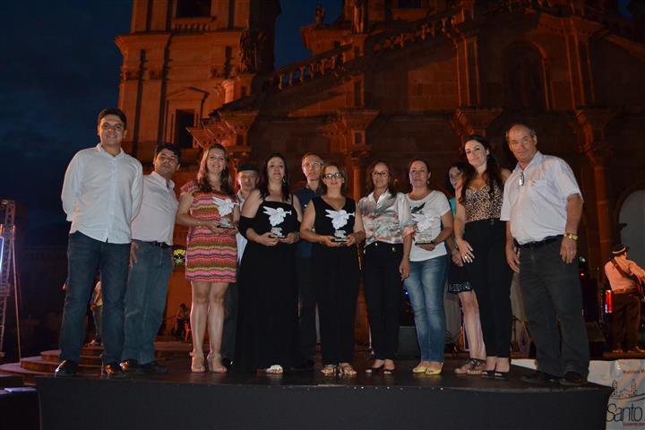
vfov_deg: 43.6
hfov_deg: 61.9
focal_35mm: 30
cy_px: 215
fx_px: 537
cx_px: 322
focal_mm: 20
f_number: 3.8
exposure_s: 1/60
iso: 3200
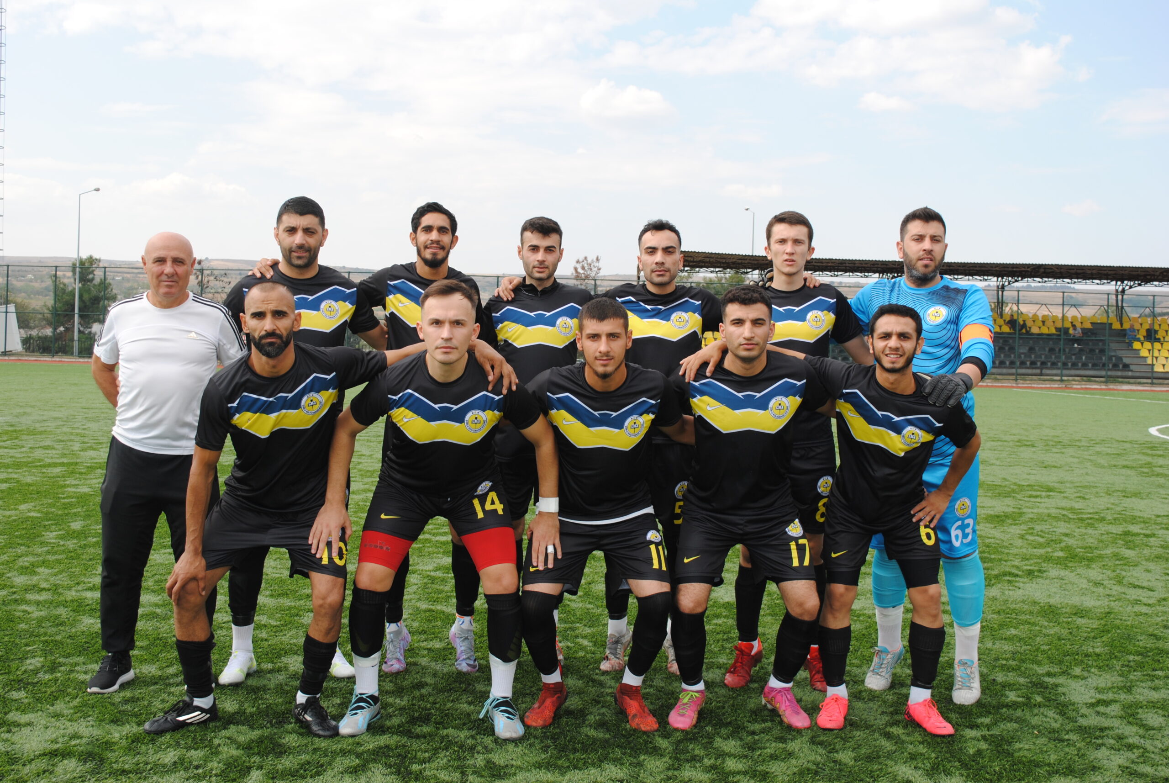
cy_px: 392
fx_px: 1366
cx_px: 584
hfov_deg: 46.3
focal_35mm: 42
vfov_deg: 32.0
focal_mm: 28
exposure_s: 1/200
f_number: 7.1
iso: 100
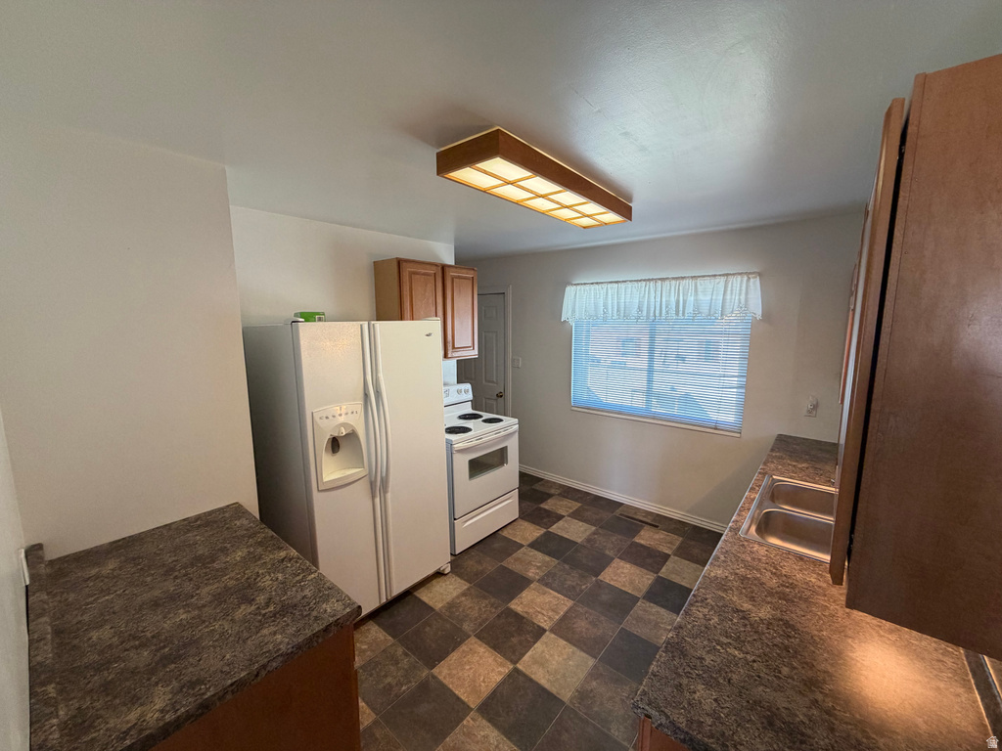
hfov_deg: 102.1
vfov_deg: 85.7
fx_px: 405
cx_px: 501
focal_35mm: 14
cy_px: 376
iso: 200
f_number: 2.2
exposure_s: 1/60
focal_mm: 2.22
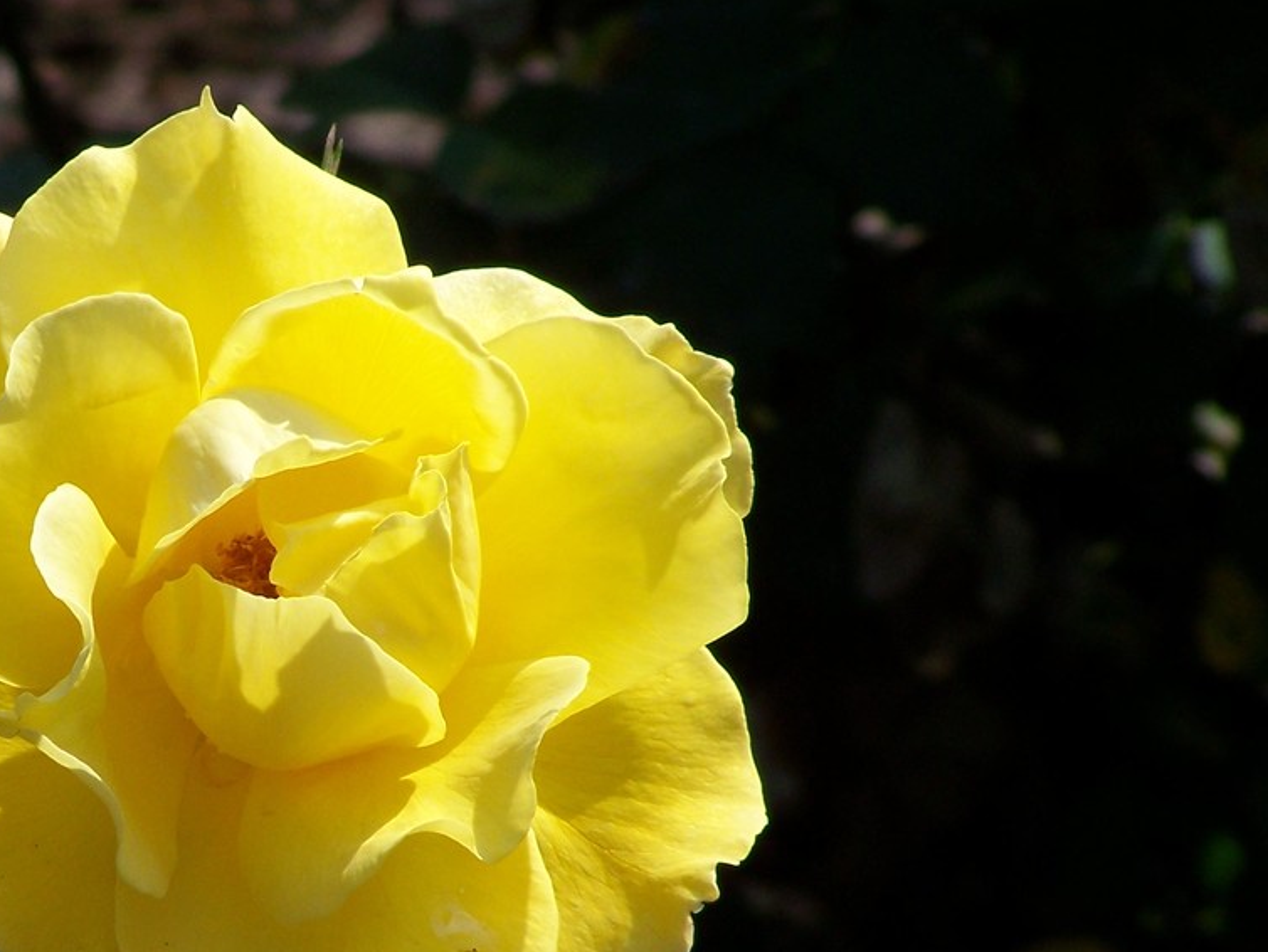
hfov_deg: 3.1
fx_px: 23634
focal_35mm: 645
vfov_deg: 2.3
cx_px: 276
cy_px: 697
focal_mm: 63
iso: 80
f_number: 5
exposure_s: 1/800
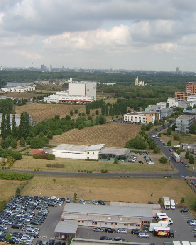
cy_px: 122
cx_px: 92
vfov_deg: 44.8
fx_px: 297
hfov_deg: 36.5
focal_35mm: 41
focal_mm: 8.13
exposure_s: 1/136
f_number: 6.7
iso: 50
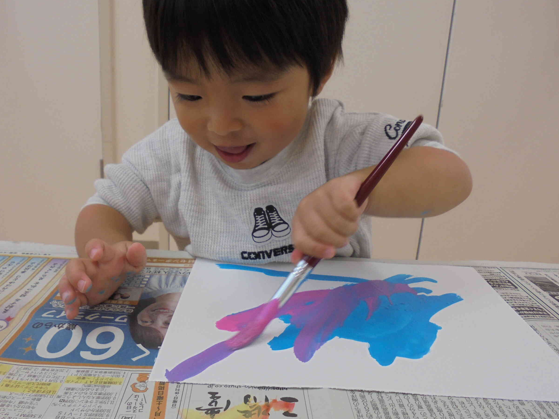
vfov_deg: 49.7
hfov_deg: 63.4
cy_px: 195
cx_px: 264
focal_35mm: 28
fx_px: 452
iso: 100
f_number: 3.5
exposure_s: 1/30
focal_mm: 4.6
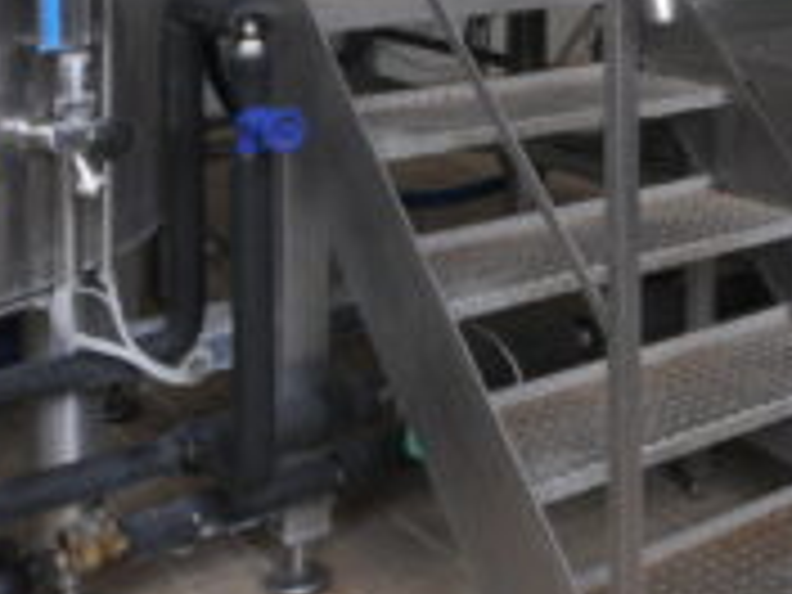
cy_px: -212
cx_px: 734
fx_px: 1441
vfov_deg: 20.9
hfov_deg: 29.3
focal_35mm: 63
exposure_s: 2
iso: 200
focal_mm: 10
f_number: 22
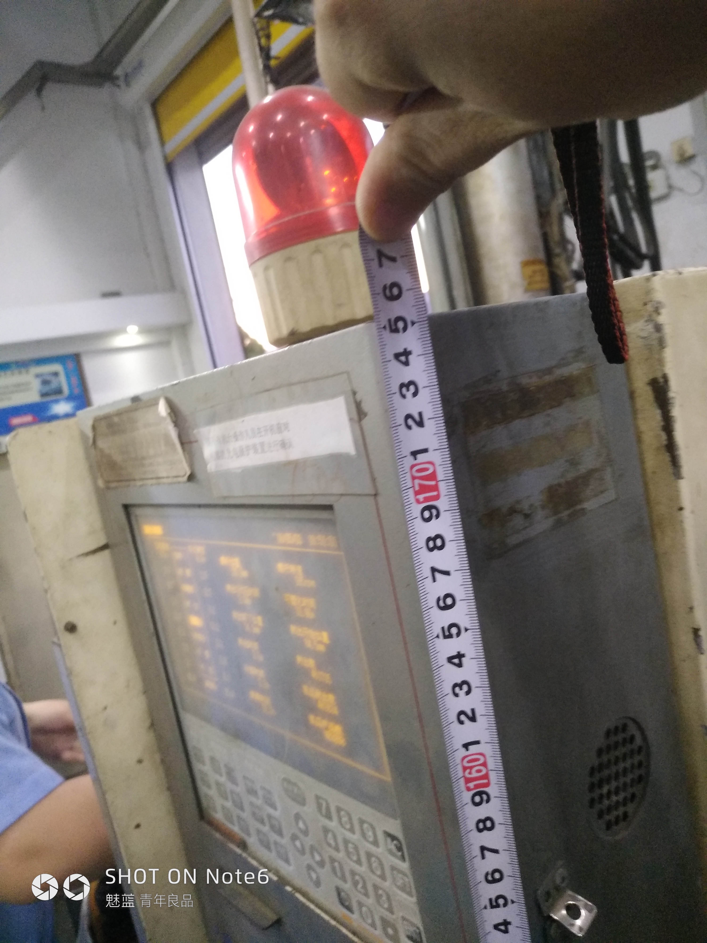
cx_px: 354
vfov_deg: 71.6
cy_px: 472
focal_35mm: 24
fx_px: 654
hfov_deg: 56.8
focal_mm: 3.94
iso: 708
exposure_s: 1/25
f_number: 1.9
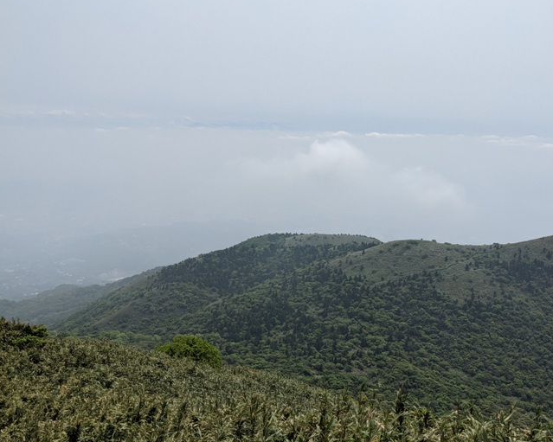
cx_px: 298
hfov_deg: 54.2
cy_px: 196
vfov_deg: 44.5
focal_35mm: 33
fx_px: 540
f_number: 1.73
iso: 90
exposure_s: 1/7812
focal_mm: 4.38
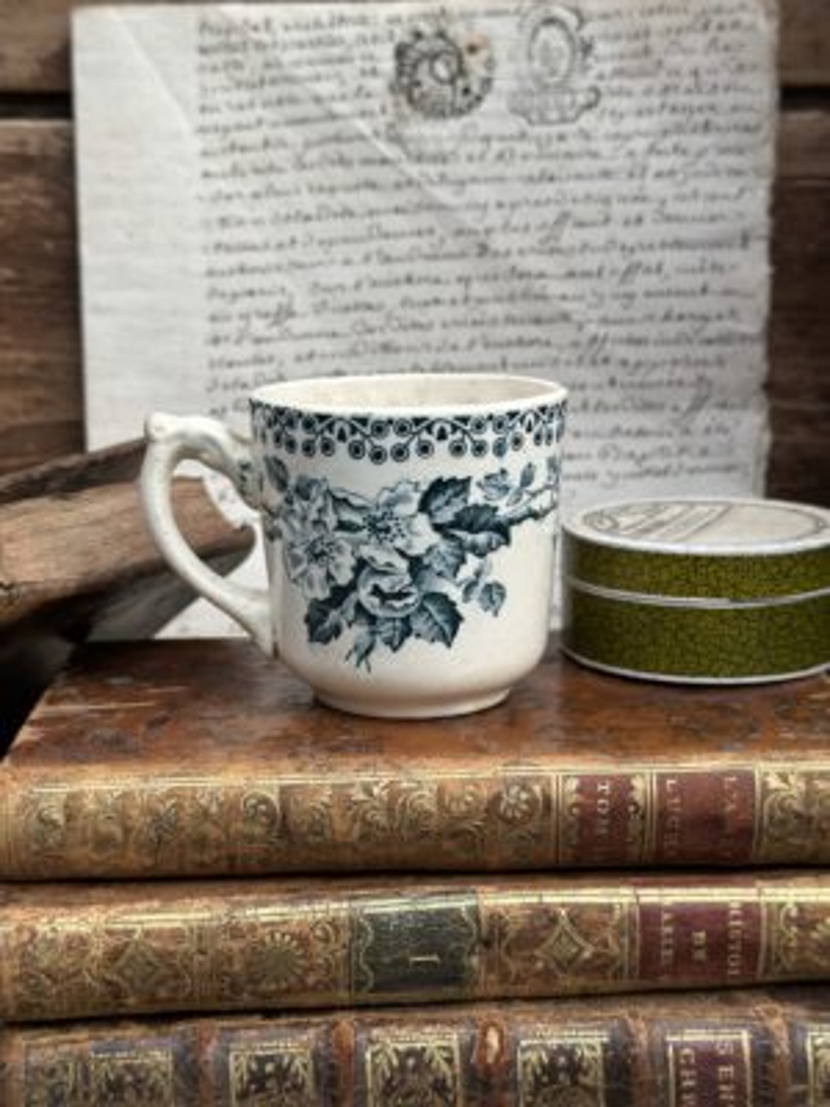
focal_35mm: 48
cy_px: 554
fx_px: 1535
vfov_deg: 39.7
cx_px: 415
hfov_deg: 30.3
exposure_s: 1/1227
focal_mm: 6.86
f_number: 1.78
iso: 80
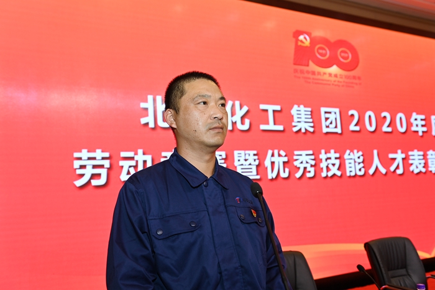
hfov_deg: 54.5
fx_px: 423
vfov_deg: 37.8
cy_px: 145
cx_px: 218
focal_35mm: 35
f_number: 4
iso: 500
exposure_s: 1/160
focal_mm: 35
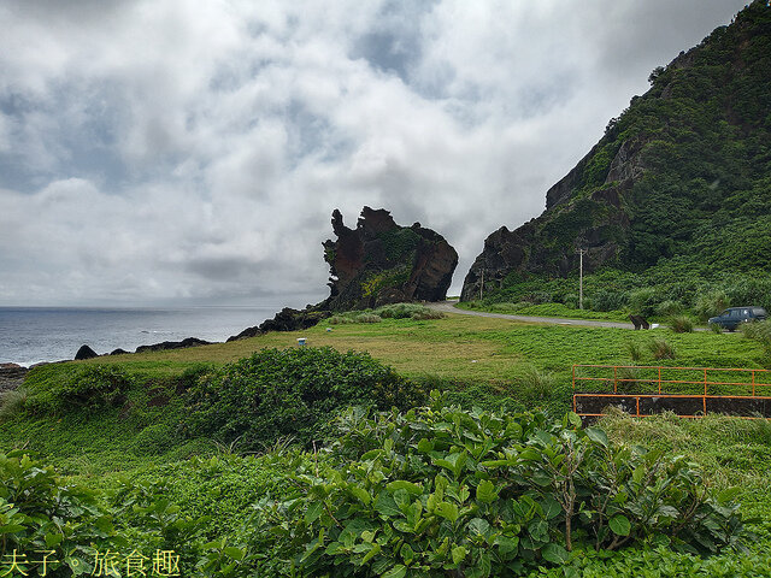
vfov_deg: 54.9
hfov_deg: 69.4
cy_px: 289
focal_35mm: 25
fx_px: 557
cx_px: 386
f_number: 2
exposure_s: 1/1789
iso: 101
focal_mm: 3.87
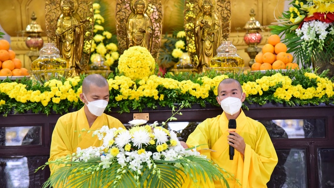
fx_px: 921
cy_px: 85
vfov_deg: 11.6
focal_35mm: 104
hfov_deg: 20.6
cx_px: 166
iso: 6400
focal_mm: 98
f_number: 4.5
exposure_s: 1/125
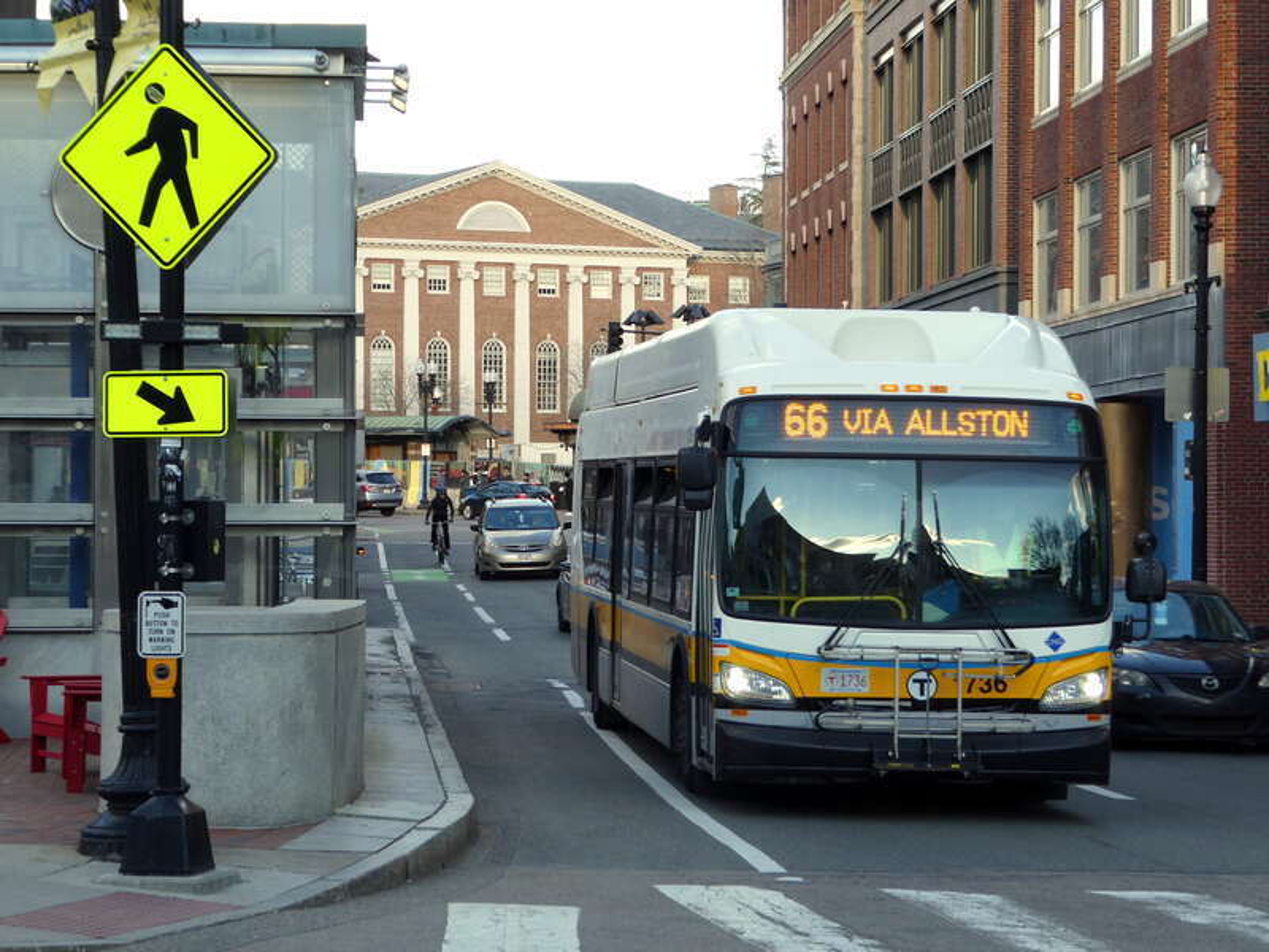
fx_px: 3593
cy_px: 476
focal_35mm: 98
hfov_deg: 20.0
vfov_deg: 15.1
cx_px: 634
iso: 100
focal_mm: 17.5
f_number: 5
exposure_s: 1/80
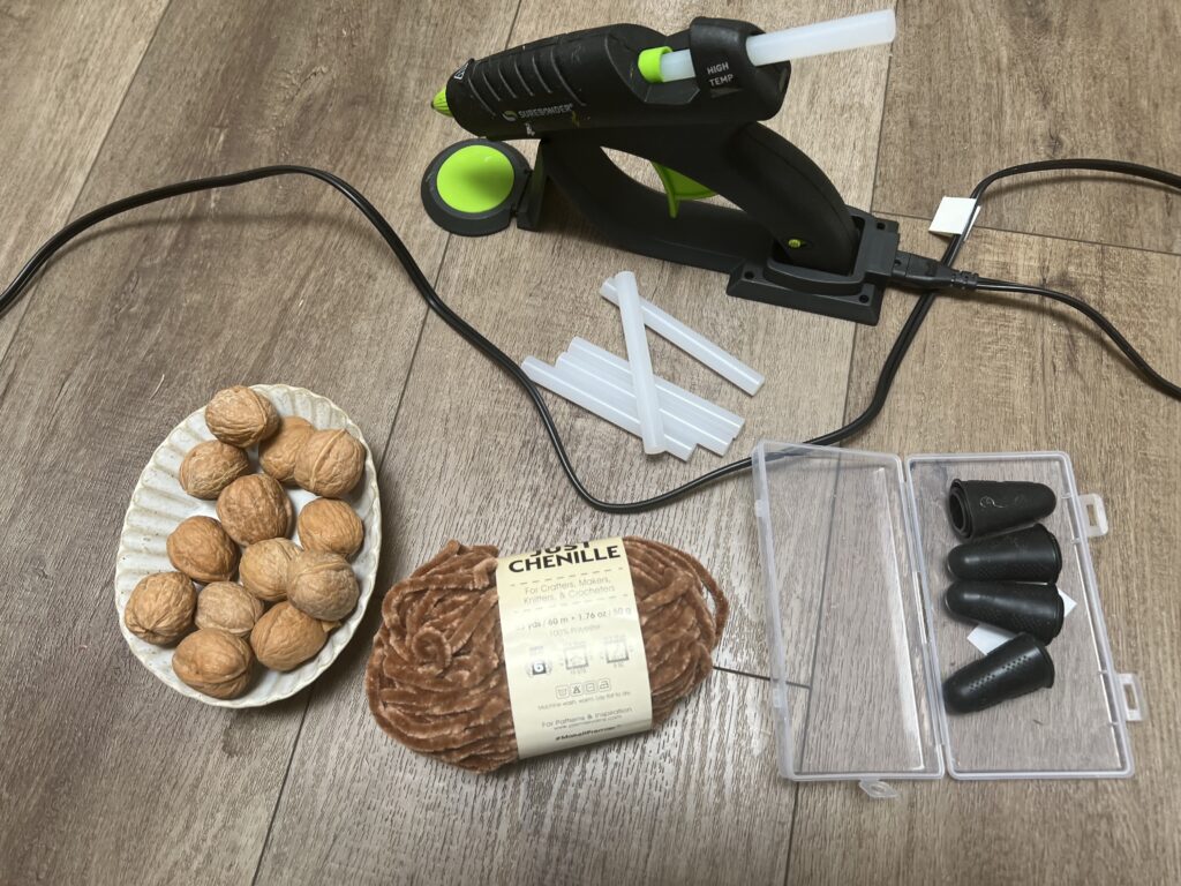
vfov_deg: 53.1
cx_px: 590
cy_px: 443
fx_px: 887
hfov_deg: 67.3
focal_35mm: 26
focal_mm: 5.7
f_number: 1.5
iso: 80
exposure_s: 1/121
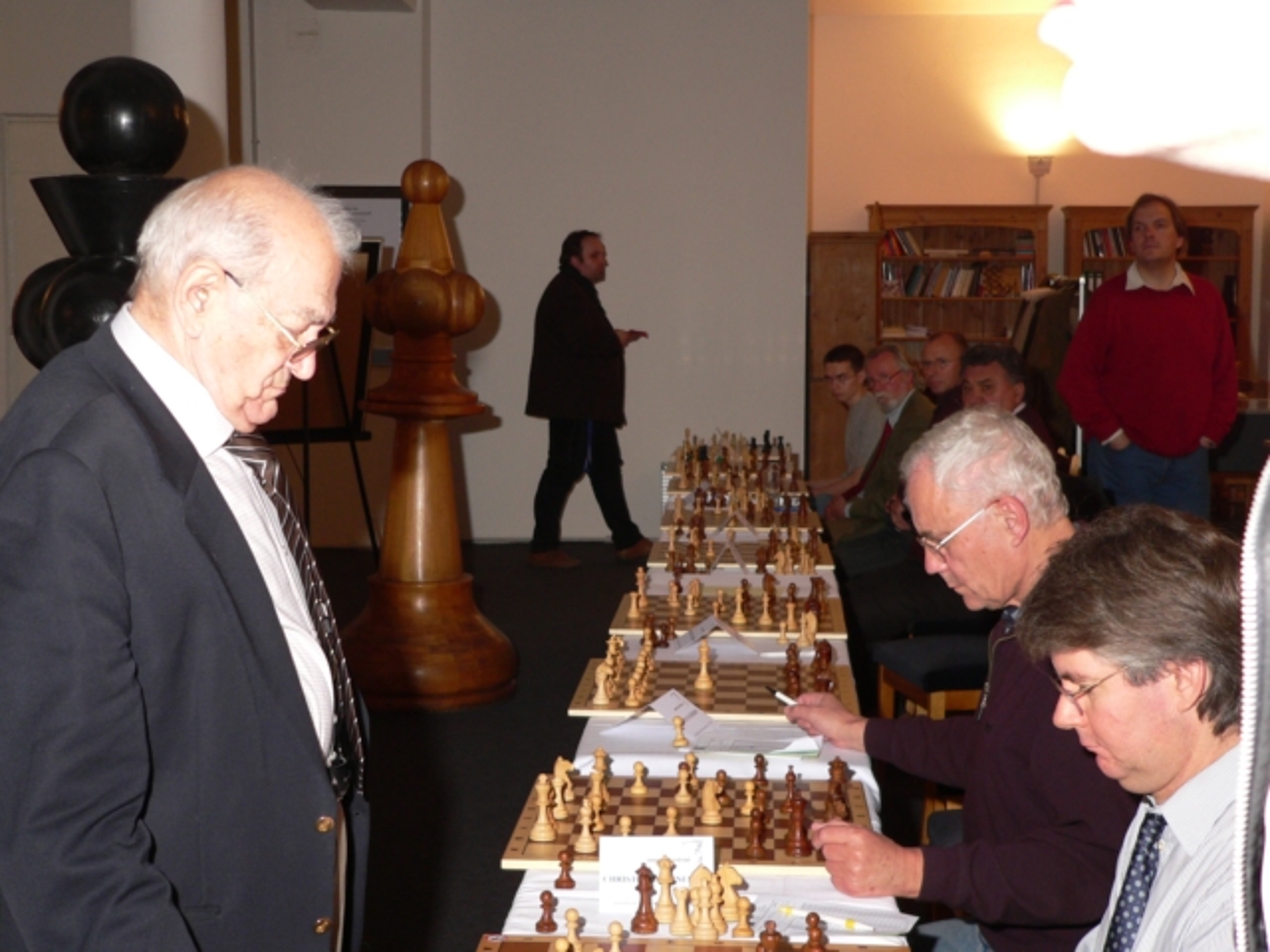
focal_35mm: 58
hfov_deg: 33.2
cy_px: 476
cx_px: 635
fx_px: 2128
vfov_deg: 25.2
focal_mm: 9.7
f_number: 2.8
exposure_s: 1/60
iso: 100
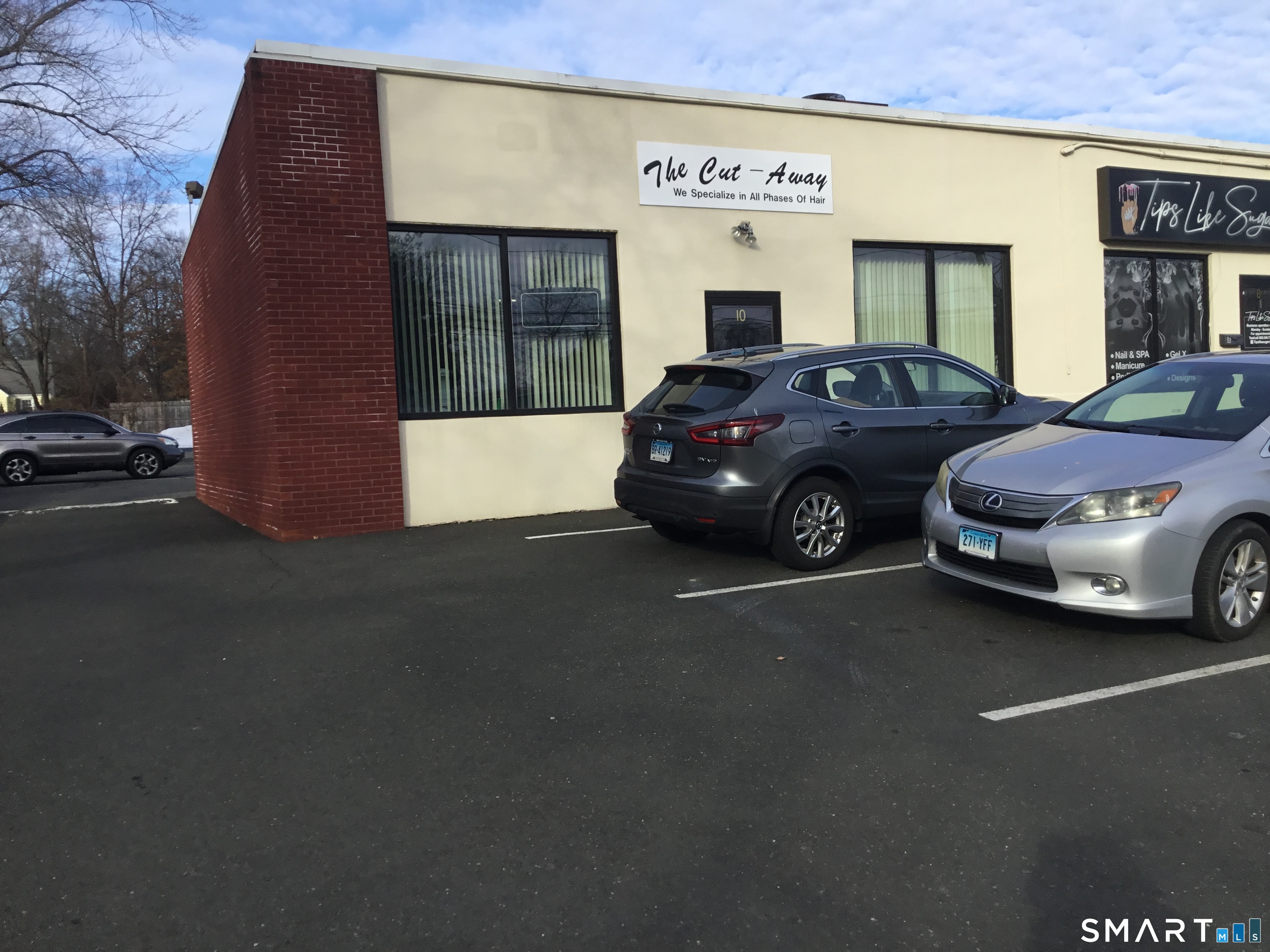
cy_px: 476
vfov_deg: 45.4
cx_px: 635
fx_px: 1137
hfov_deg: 58.4
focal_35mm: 31
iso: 25
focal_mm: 3.3
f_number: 2.4
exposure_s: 1/754
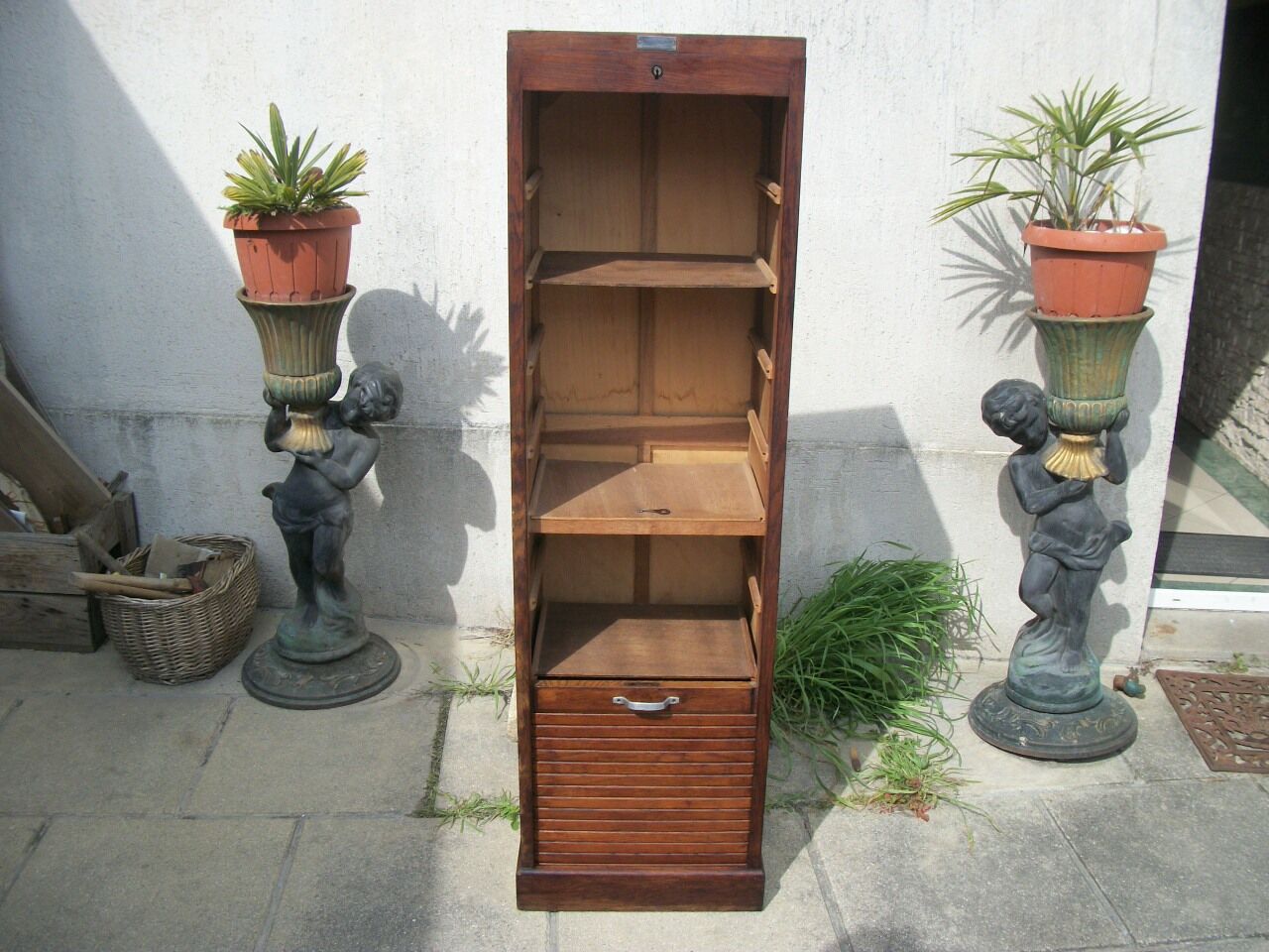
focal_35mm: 32
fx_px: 1173
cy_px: 476
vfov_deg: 44.2
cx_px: 634
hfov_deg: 56.8
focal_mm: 5.7
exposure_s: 1/125
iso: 80
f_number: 8.8
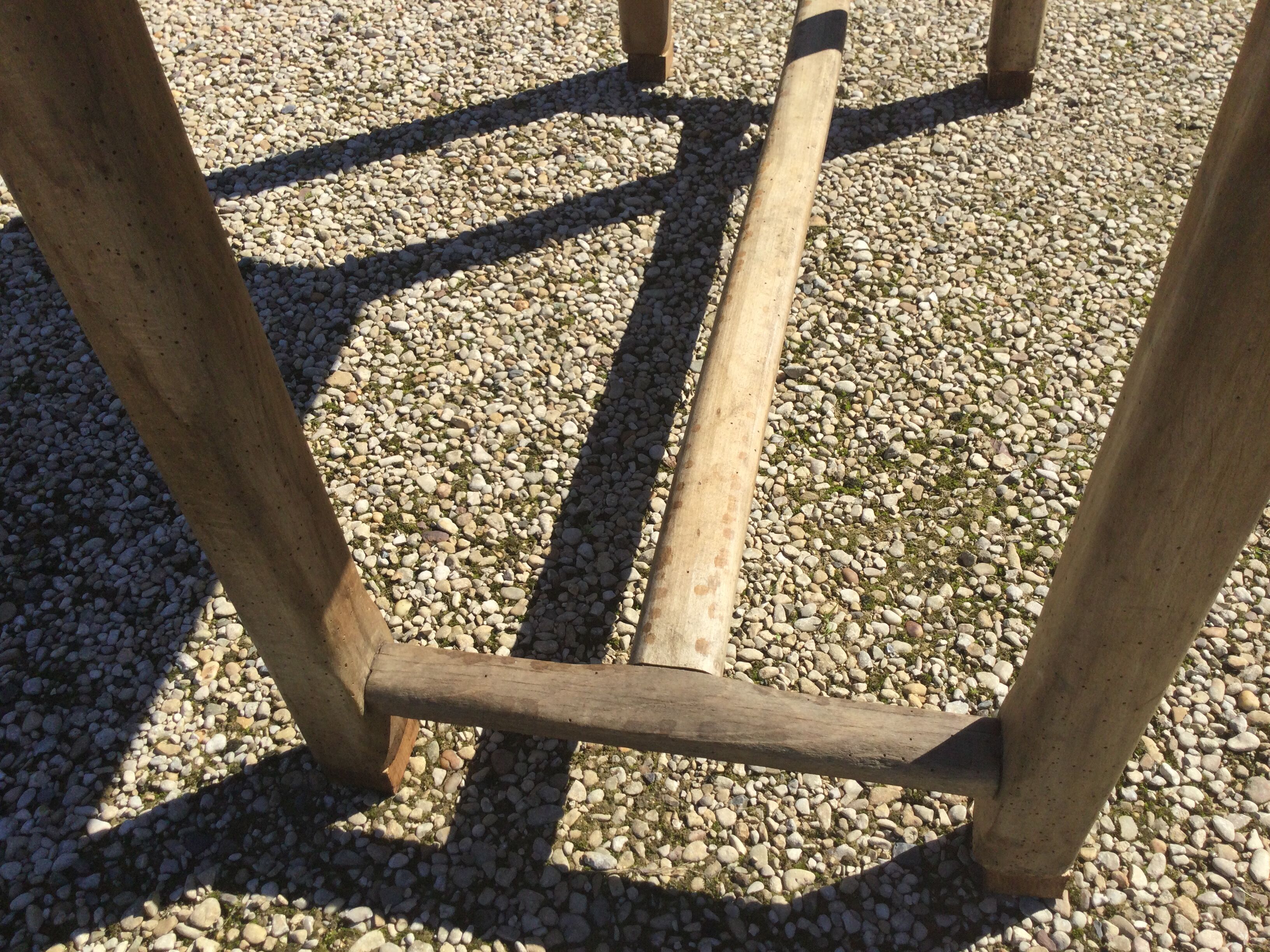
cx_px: 635
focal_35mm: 31
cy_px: 476
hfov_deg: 58.4
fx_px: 1137
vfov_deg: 45.4
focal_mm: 3.3
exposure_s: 1/1253
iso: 25
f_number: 2.4
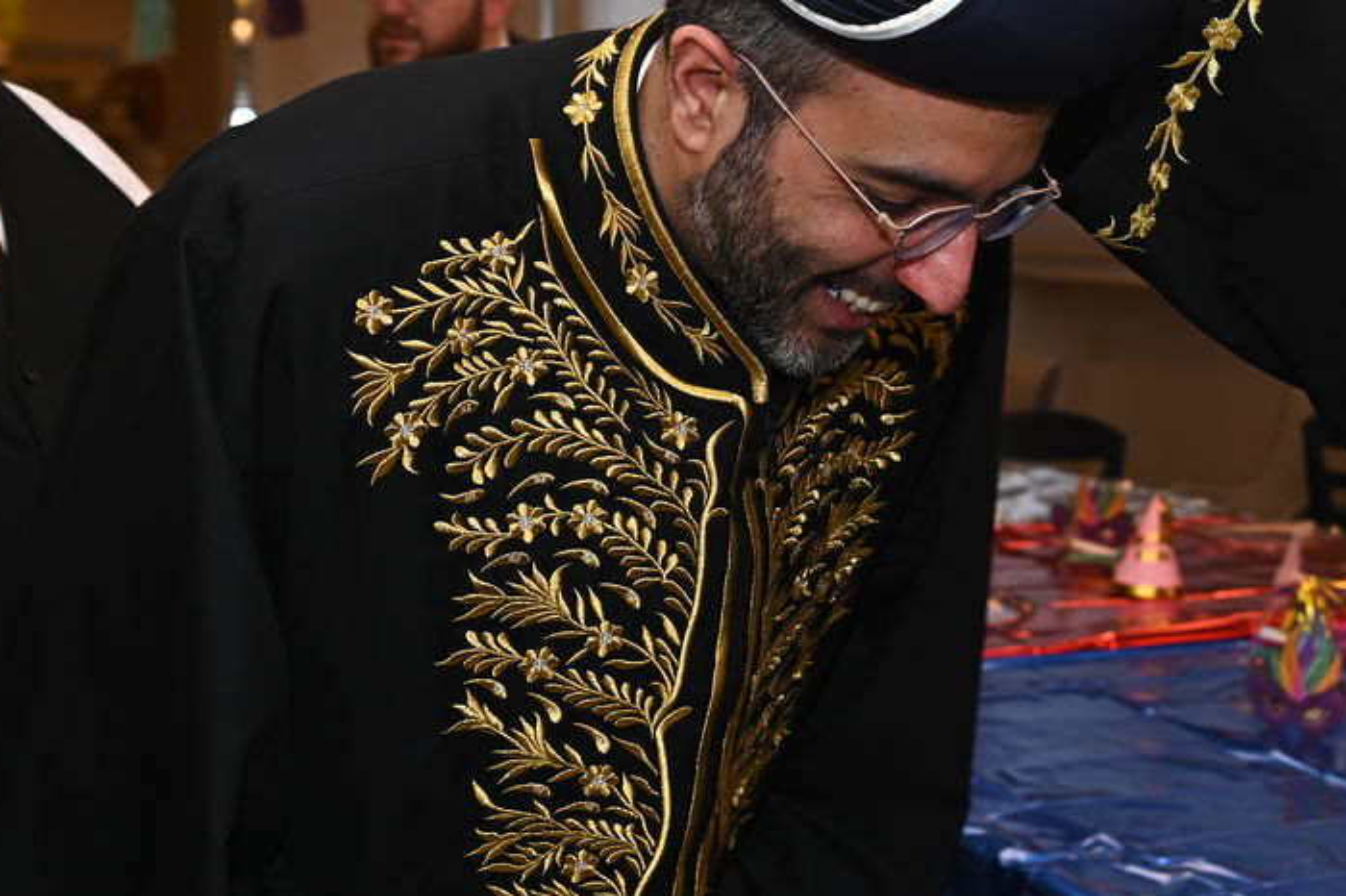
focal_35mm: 76
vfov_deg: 17.9
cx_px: 1194
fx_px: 2840
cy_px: 311
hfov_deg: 25.9
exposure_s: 1/100
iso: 250
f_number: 5
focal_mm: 38
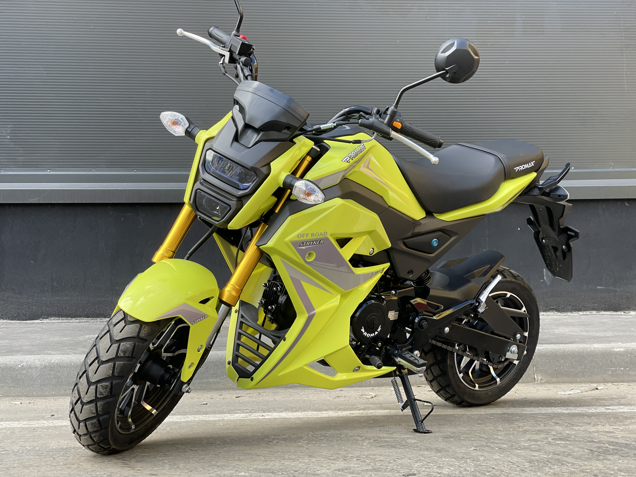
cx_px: 318
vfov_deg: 28.0
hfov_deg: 36.8
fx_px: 955
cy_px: 238
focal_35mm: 52
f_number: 2
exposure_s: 1/122
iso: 25
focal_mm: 6
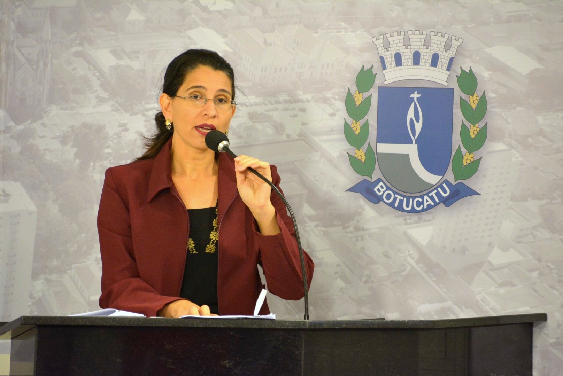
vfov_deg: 4.7
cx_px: 282
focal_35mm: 292
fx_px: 4578
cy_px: 188
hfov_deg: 7.0
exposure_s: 1/125
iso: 1800
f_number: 5.3
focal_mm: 195
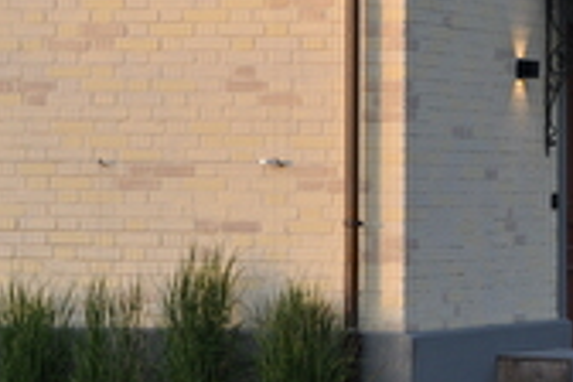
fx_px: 4090
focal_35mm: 257
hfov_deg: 8.0
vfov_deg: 5.3
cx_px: 239
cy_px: -89
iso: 200
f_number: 8
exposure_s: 1/80
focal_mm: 48
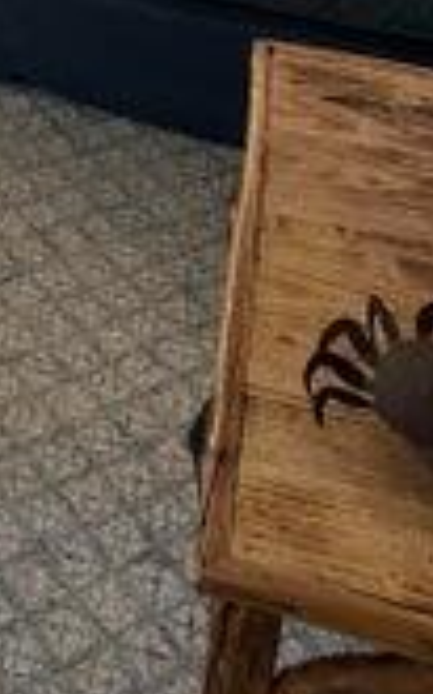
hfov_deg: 16.5
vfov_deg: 24.3
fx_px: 1398
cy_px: -210
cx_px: -147
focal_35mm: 74
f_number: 1.78
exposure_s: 1/60
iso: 500
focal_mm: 6.86
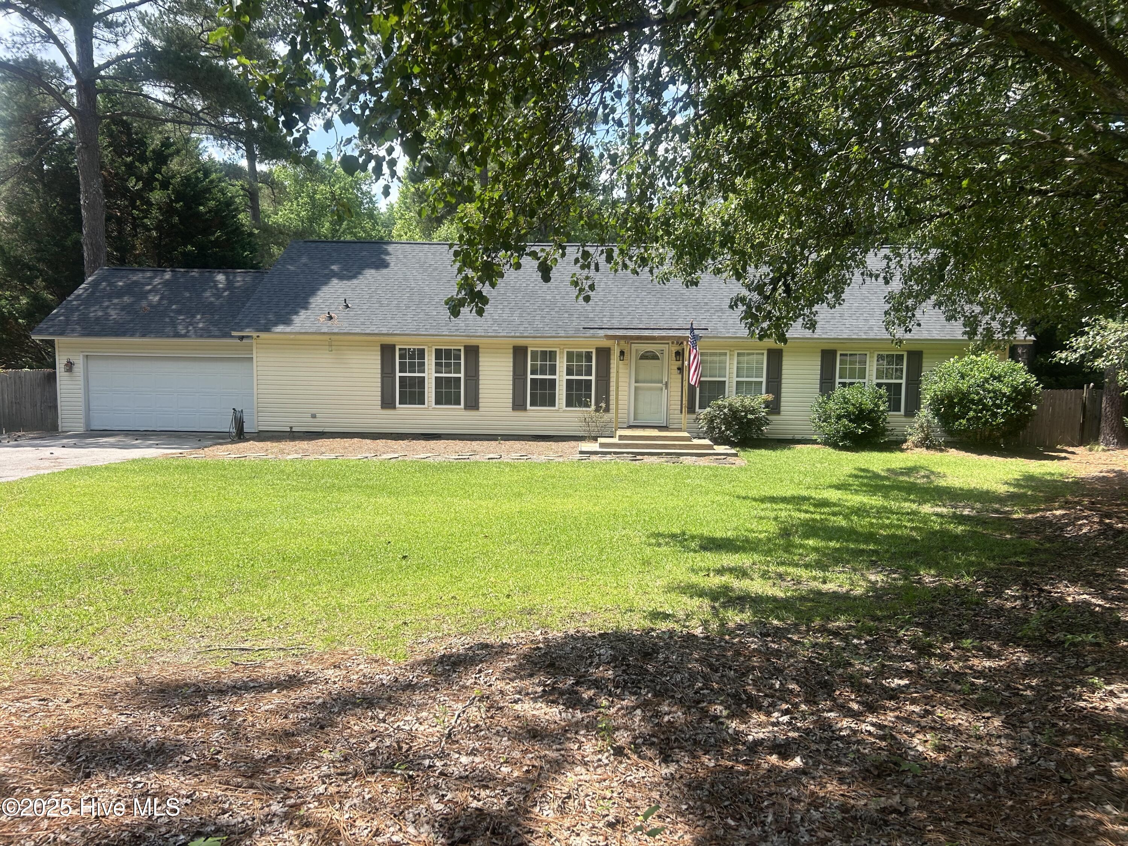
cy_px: 423
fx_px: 847
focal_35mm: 26
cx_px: 564
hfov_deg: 67.3
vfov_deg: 53.1
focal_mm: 5.7
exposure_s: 1/1575
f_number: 1.5
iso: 50
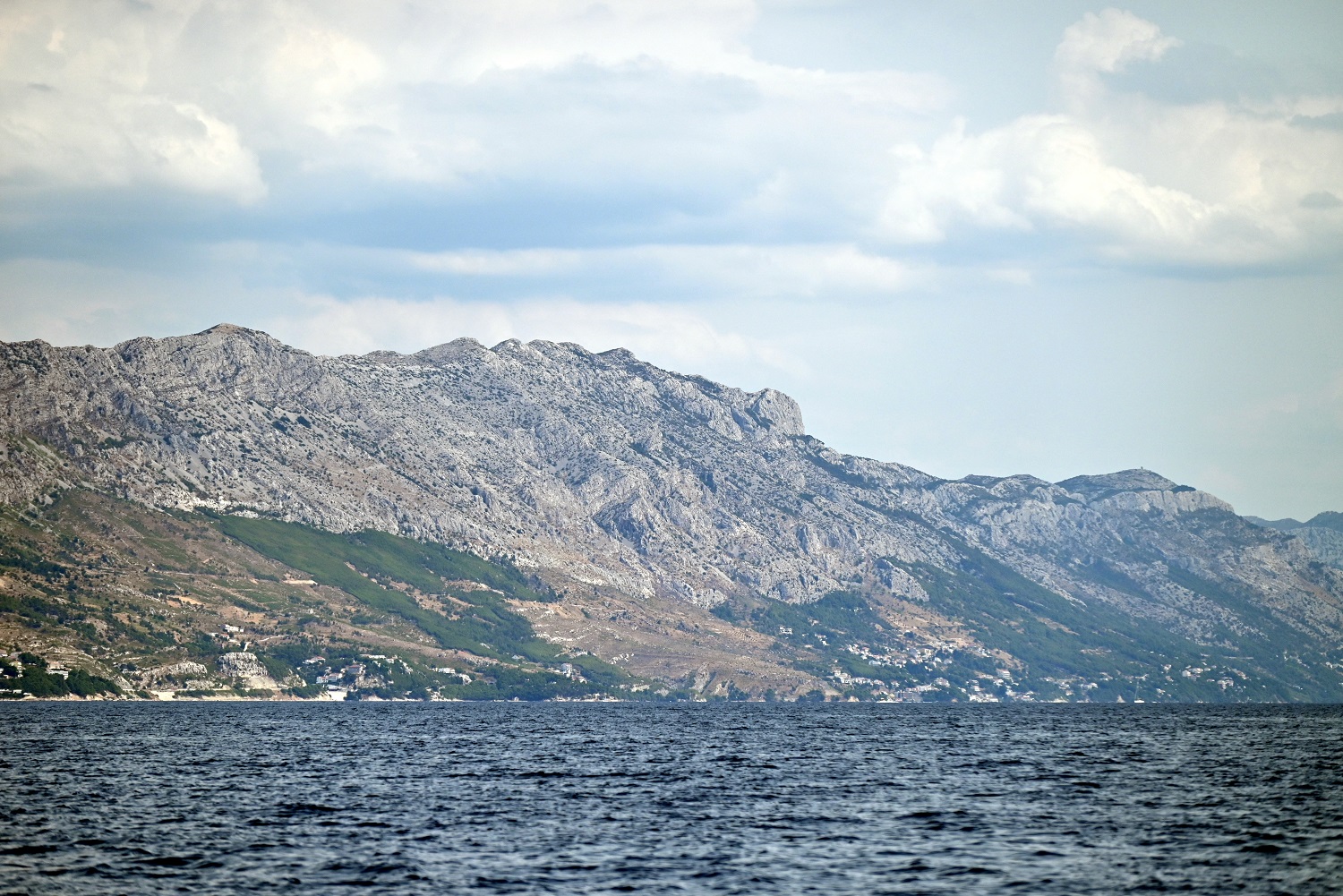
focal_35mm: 165
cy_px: 448
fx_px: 6157
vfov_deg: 8.3
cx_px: 672
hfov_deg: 12.4
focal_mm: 165
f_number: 5
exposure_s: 1/5000
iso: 250
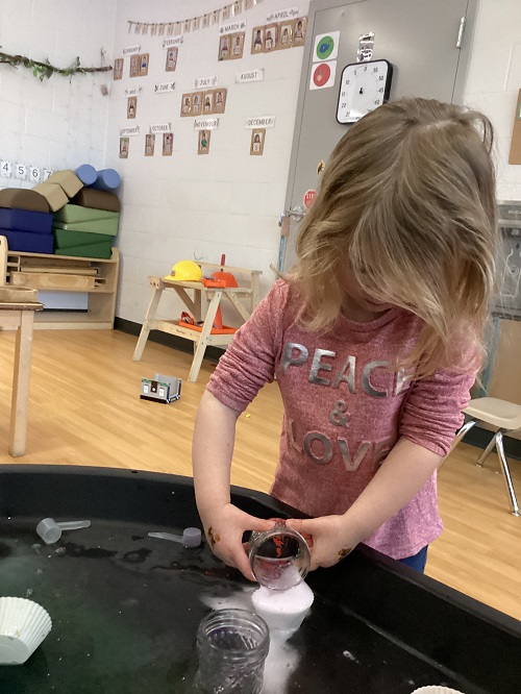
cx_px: 260
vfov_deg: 58.3
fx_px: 622
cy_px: 347
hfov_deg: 45.5
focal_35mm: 31
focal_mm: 3.3
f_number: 2.4
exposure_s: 1/40
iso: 400
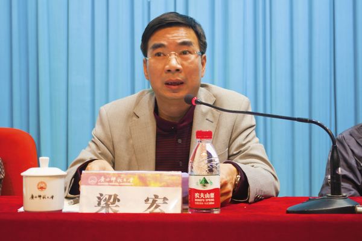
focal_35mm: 60
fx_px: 603
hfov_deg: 33.4
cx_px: 181
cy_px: 120
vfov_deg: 22.6
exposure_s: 1/10
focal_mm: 40
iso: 500
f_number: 5.3
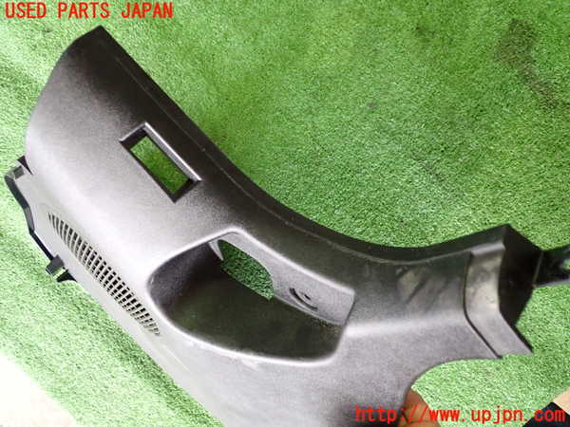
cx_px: 285
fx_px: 494
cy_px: 214
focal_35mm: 30
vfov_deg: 46.8
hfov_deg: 60.0
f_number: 2.3
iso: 500
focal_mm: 5.4
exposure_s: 1/30
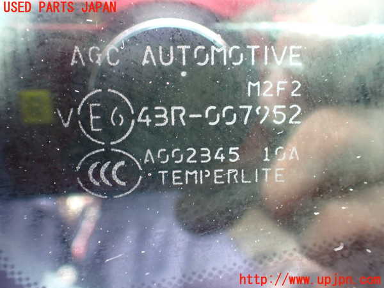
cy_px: 144
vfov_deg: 46.8
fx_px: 333
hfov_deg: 60.0
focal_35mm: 30
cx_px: 192
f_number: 2.3
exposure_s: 1/40
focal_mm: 5.4
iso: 800
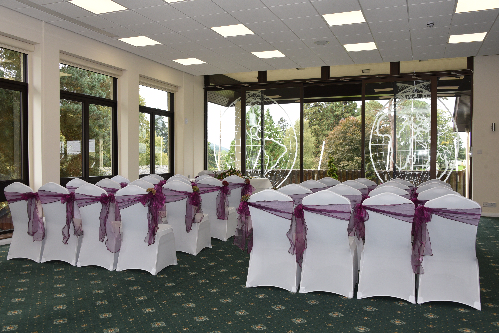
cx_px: 250
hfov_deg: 58.7
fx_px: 444
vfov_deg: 41.1
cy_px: 166
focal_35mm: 32
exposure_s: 1/200
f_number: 9
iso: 800
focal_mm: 32
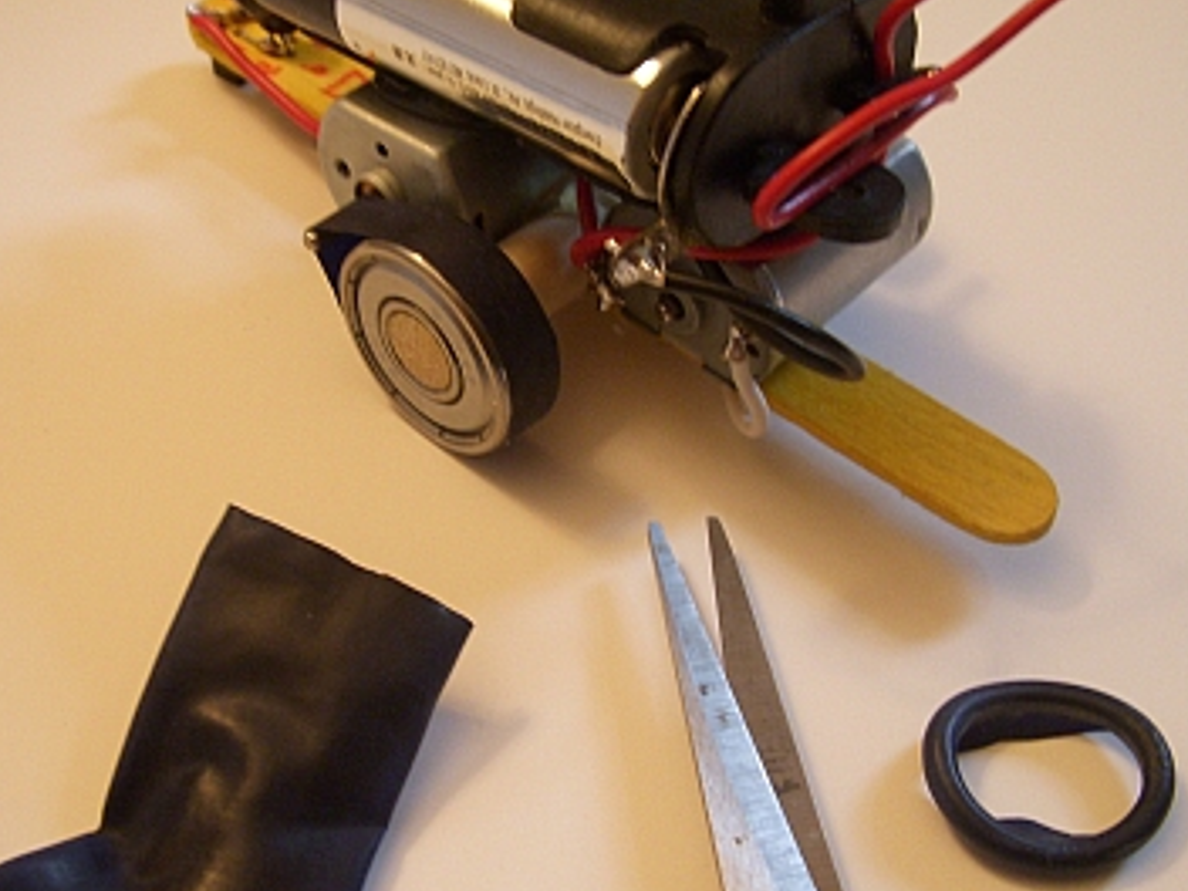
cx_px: 577
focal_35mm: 54
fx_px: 1853
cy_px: 494
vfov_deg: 27.0
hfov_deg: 35.5
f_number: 3.3
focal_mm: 6.3
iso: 200
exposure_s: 1/8
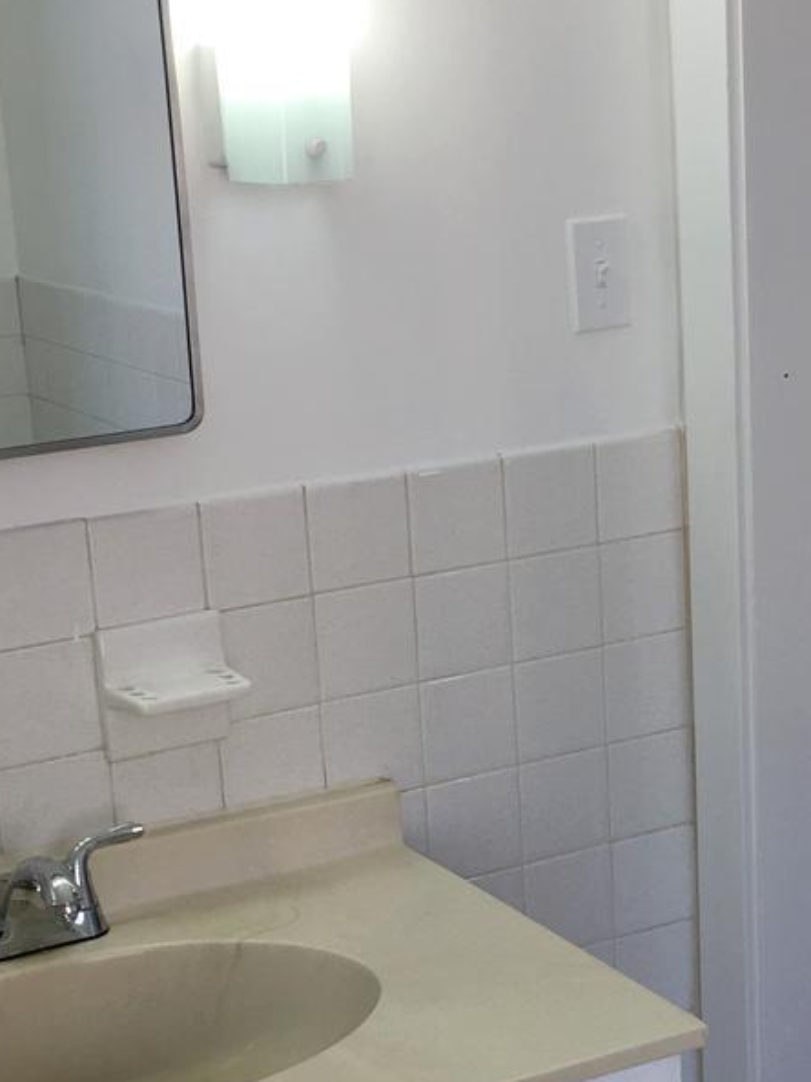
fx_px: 2345
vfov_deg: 26.0
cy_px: 603
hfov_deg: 19.5
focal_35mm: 75
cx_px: 594
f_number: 2.2
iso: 25
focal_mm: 4.15
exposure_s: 1/120
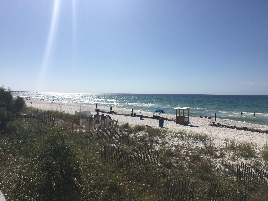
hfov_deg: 61.7
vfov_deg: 48.2
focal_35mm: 29
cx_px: 134
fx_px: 225
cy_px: 100
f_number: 2.2
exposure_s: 1/4808
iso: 25
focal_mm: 4.15
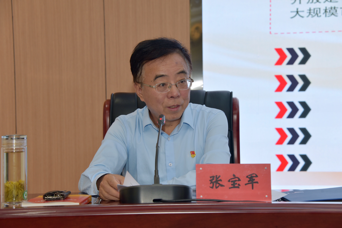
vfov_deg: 14.0
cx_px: 171
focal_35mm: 98
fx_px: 931
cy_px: 114
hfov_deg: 20.8
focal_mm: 98
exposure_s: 1/80
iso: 800
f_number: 5.3
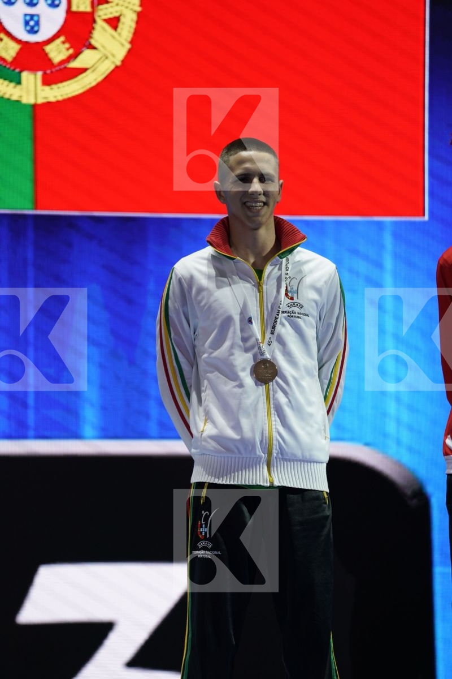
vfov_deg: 10.3
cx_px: 226
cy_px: 340
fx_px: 3766
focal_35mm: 200
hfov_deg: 6.9
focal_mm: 200
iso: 250
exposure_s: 1/250
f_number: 2.8
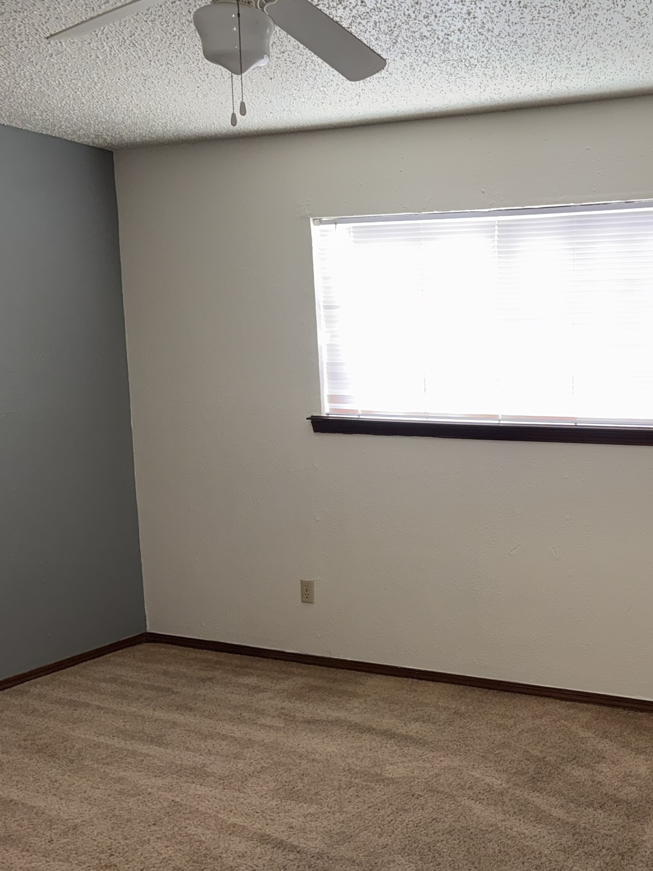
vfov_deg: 51.2
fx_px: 905
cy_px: 485
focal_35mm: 36
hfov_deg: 37.0
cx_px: 593
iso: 160
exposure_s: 1/16
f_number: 1.78
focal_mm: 6.76
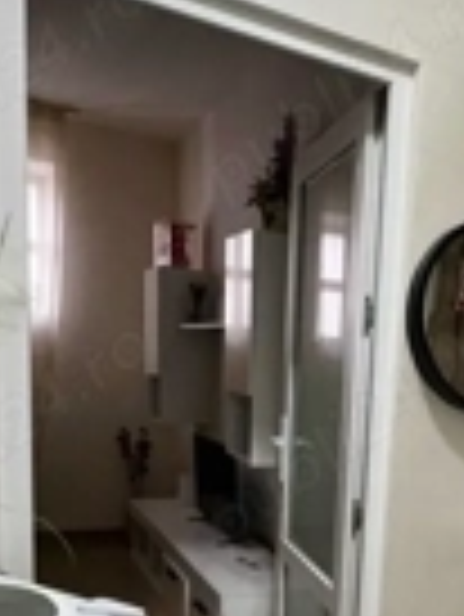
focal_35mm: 38
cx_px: 441
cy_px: 490
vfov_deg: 46.4
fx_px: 678
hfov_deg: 35.0
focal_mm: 1.57
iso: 320
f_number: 1.8
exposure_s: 1/50
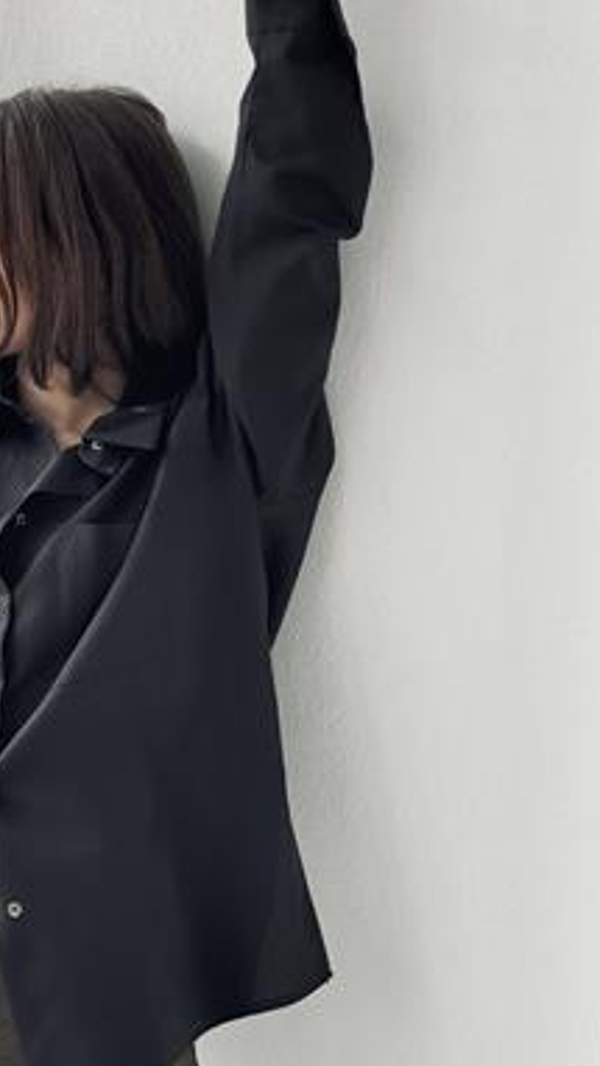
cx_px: 100
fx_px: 2064
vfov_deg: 28.9
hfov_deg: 16.4
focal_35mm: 73
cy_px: 467
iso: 100
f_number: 1.78
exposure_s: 1/113
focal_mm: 6.76
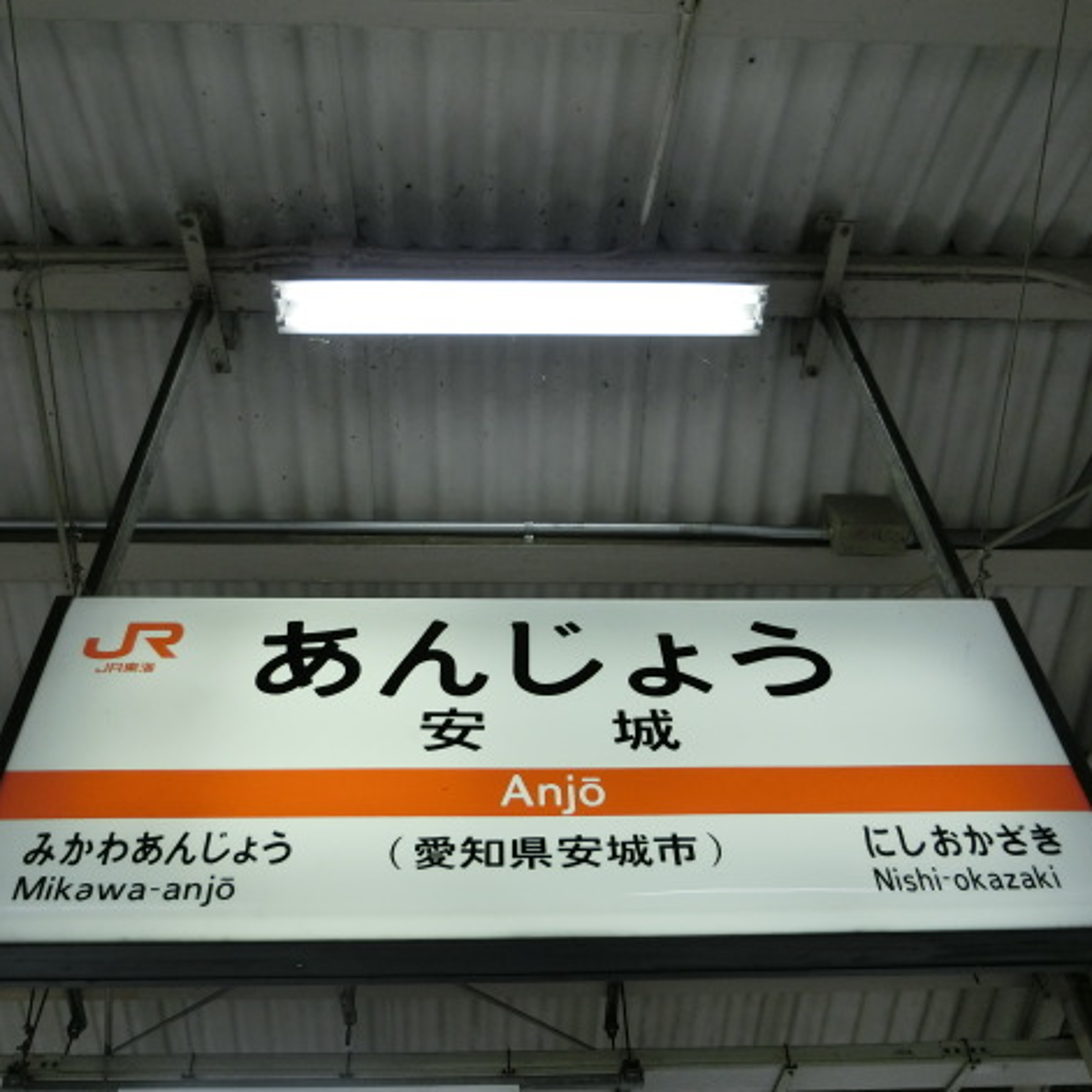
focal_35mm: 30
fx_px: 1071
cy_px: 540
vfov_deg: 54.0
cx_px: 531
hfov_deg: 54.0
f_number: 3.5
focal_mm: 4.5
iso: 100
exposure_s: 1/125
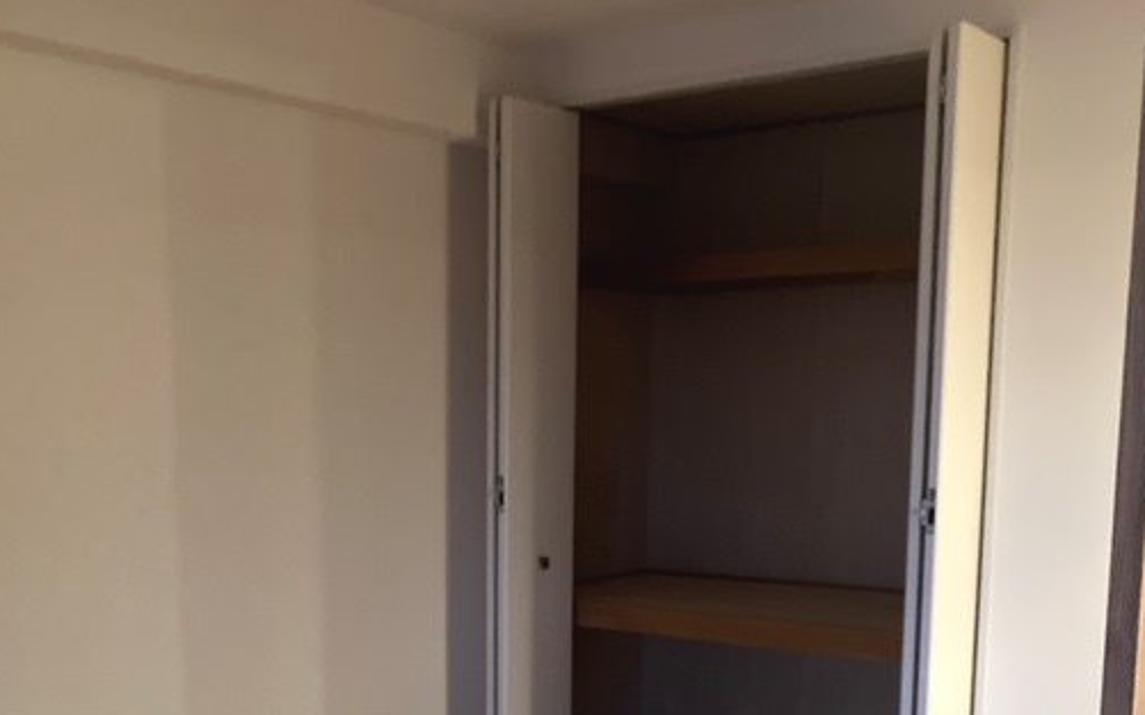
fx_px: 1404
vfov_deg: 27.7
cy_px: 624
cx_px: 400
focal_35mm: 45
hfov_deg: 43.9
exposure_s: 1/25
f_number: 1.8
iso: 500
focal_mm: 3.99
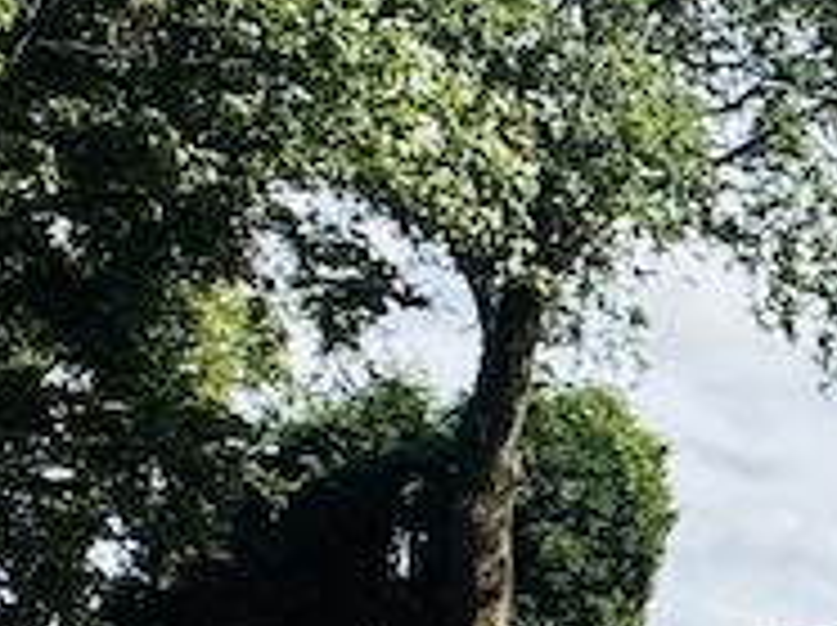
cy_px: 484
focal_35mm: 105
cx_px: 1582
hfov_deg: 15.6
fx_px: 2536
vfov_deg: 14.0
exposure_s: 1/2083
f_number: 2.2
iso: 50
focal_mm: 2.22
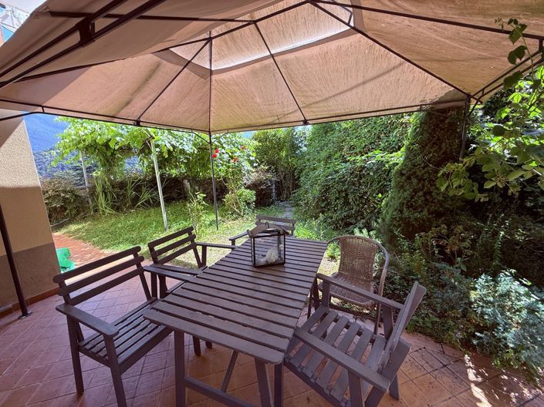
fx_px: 220
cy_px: 204
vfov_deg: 85.6
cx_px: 272
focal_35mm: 14
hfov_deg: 102.1
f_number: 2.2
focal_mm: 2.22
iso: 50
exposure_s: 1/209
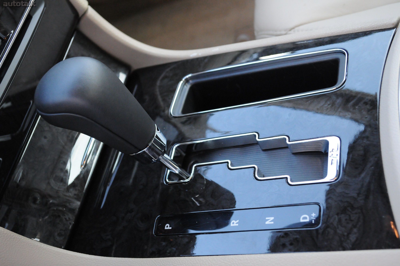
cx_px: 200
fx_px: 533
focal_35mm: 48
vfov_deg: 28.0
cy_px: 133
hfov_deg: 41.2
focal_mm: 32
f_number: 5.6
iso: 2000
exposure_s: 1/80
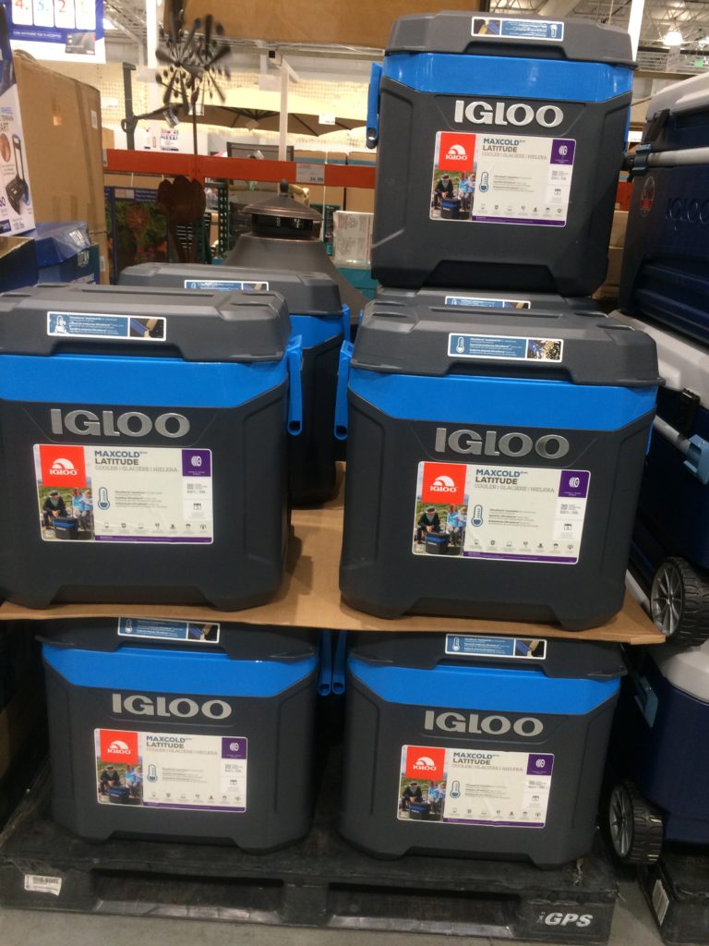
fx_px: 792
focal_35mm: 29
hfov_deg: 48.2
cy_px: 473
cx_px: 354
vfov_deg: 61.7
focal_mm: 4.15
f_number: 2.2
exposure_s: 1/30
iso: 125
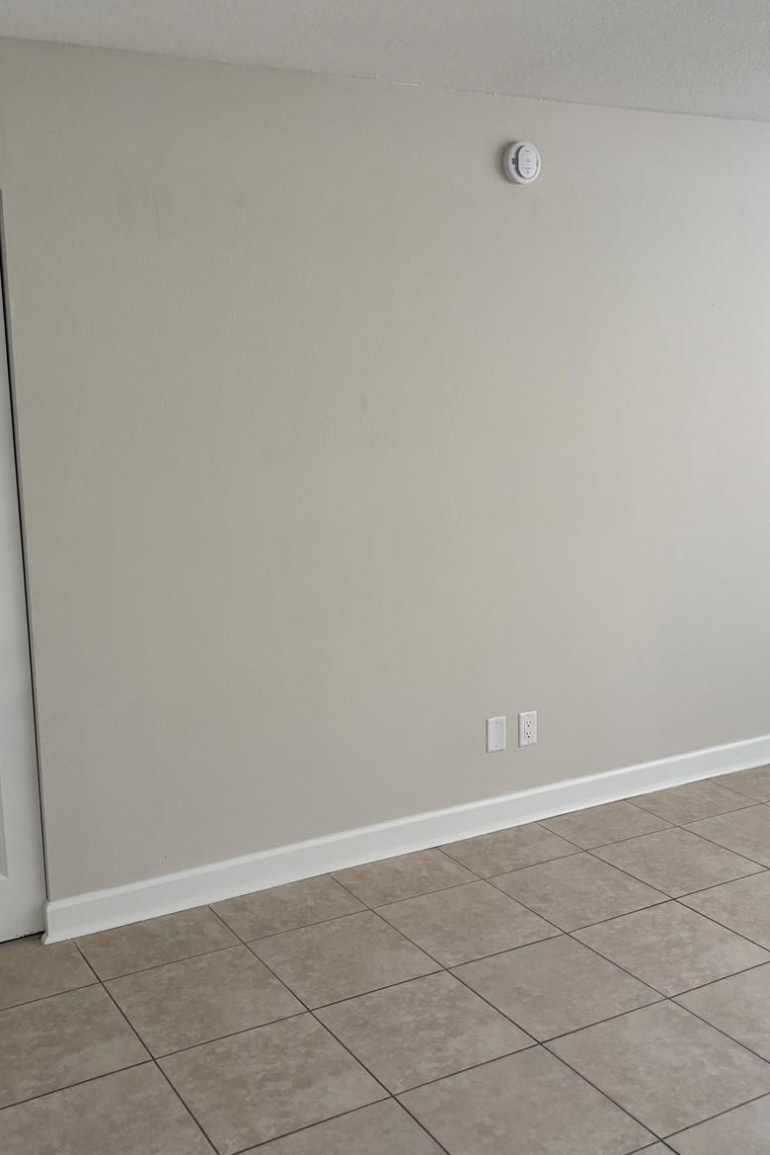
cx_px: 364
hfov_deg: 36.0
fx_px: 1186
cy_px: 580
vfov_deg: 51.9
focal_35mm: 37
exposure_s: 1/79
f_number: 1.6
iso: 125
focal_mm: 5.96
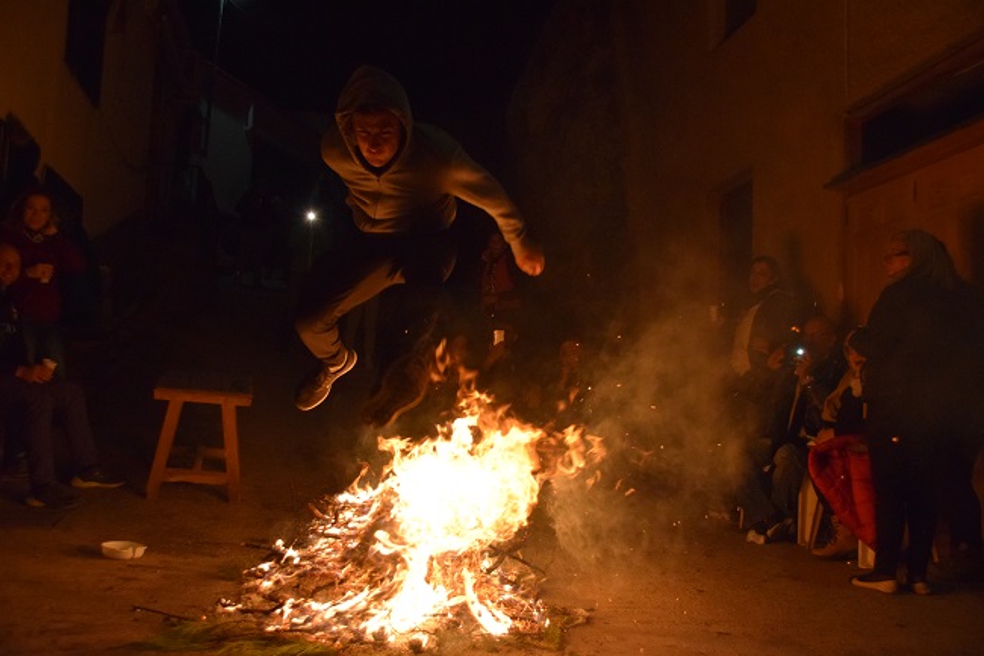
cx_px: 492
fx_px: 984
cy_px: 328
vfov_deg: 36.9
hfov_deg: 53.1
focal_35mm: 36
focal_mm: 24
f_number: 4
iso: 3200
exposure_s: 1/320
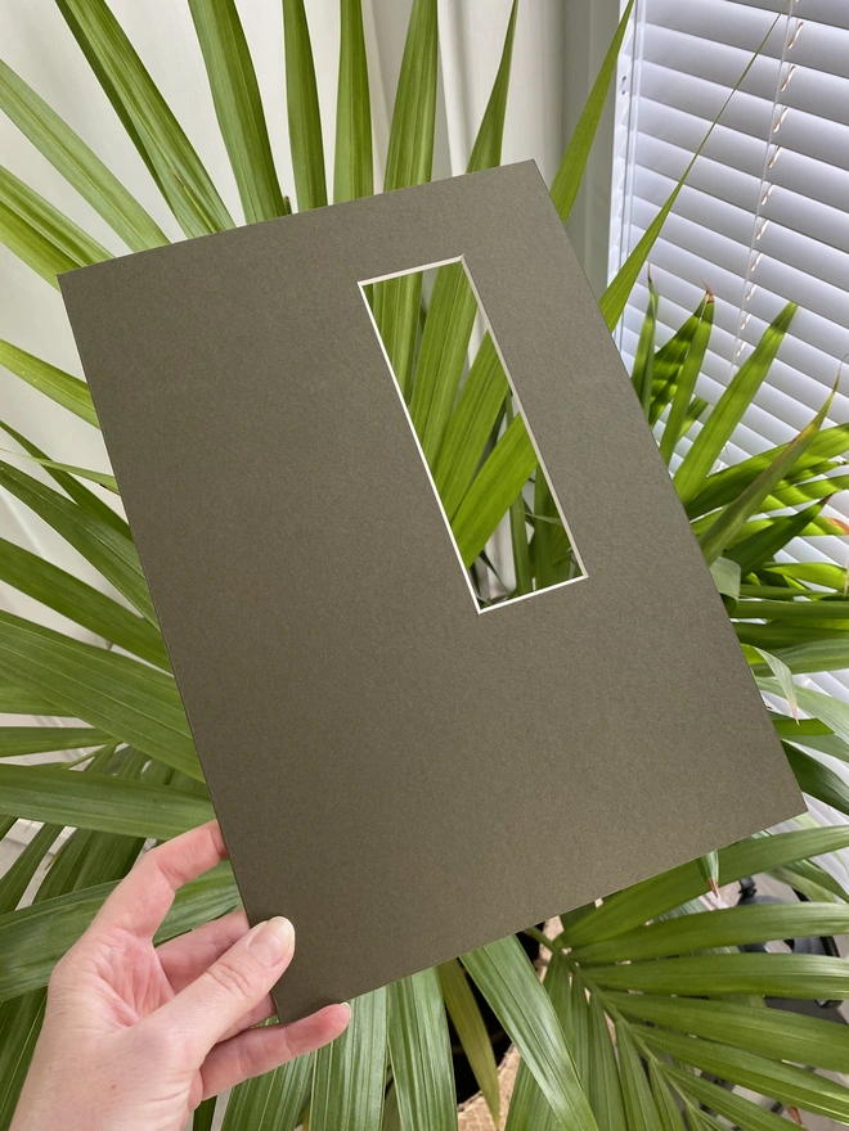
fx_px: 850
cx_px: 424
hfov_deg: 53.1
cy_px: 566
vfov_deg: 67.3
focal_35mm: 26
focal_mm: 4.25
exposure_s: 1/121
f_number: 1.8
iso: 100
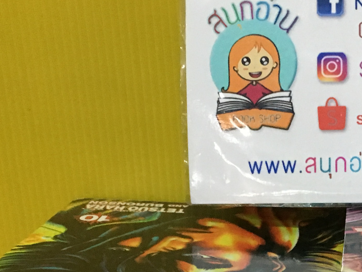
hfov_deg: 22.6
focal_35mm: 84
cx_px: 344
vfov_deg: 16.7
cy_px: 344
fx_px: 878
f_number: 2.2
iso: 200
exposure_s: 1/25
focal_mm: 4.15
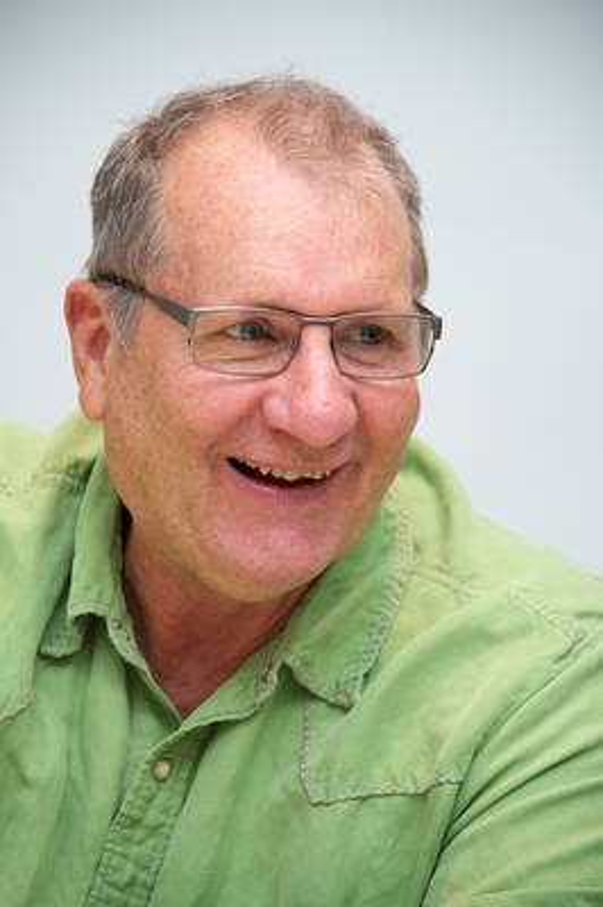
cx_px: 302
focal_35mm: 190
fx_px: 4782
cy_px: 454
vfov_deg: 10.8
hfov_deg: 7.2
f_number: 6.3
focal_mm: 190
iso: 500
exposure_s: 1/60
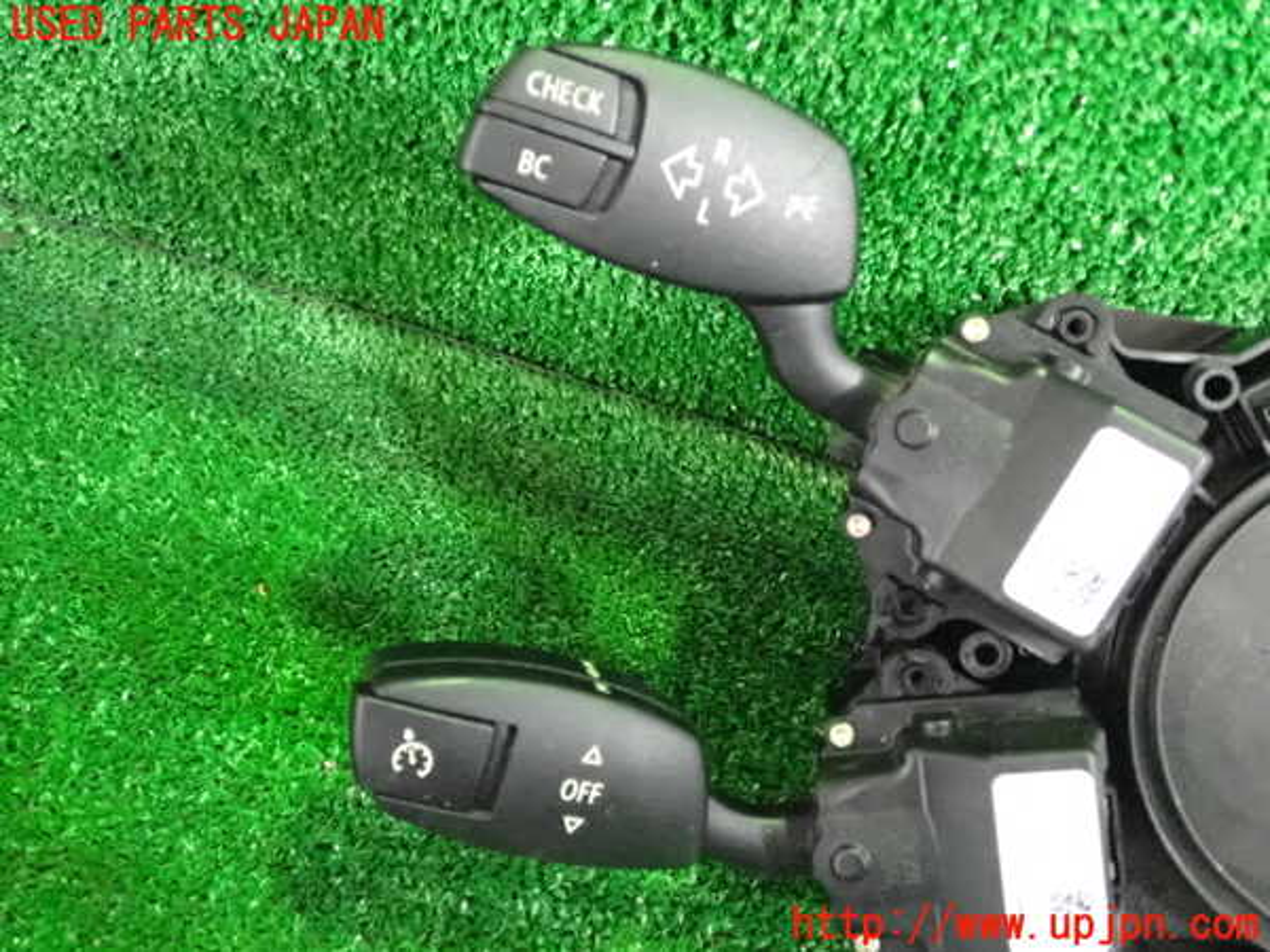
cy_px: 476
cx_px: 635
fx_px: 1174
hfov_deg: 56.8
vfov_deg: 44.2
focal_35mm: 32
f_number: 2.4
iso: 5000
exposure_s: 1/160
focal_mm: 5.79
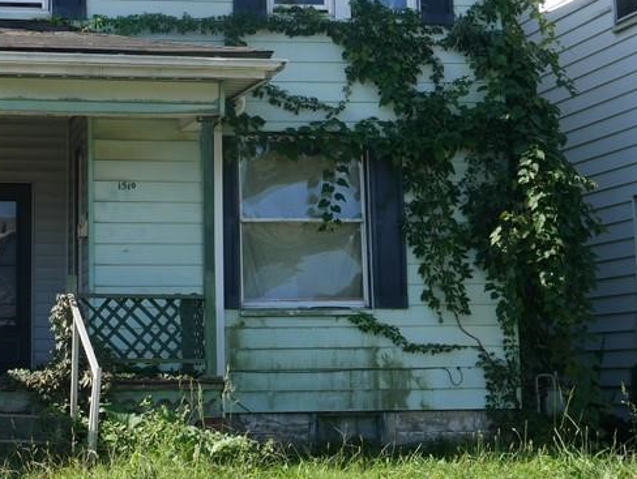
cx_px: 88
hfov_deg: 21.8
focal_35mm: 88
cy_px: 56
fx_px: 1621
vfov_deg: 16.6
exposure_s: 1/200
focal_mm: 21
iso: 200
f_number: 7.1
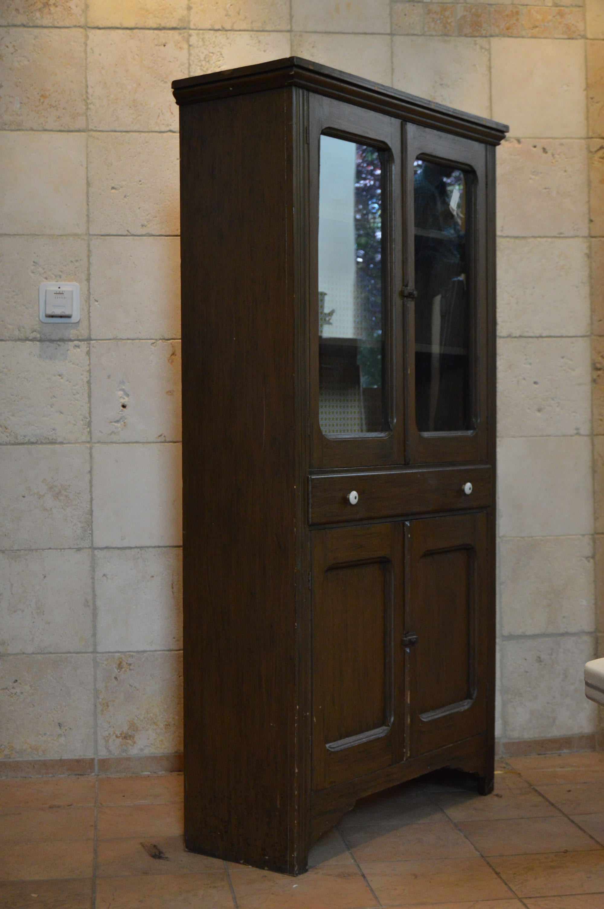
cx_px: 302
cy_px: 454
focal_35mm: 57
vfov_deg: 35.1
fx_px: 1437
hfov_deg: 23.7
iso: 1600
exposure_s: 1/50
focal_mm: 38
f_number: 6.3
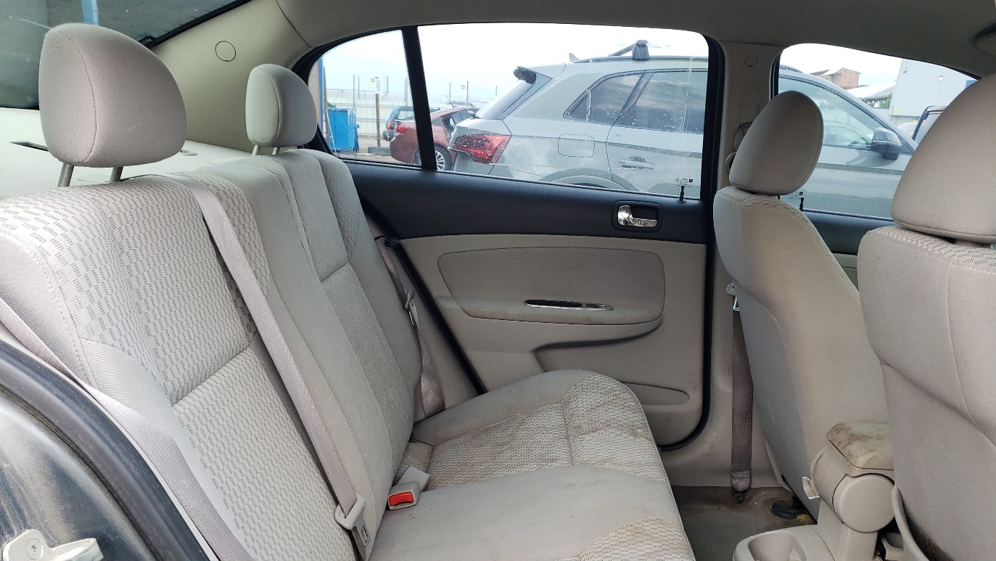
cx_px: 575
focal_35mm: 33
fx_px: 872
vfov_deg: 35.4
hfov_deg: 59.2
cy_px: 365
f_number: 1.5
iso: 50
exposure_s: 1/278
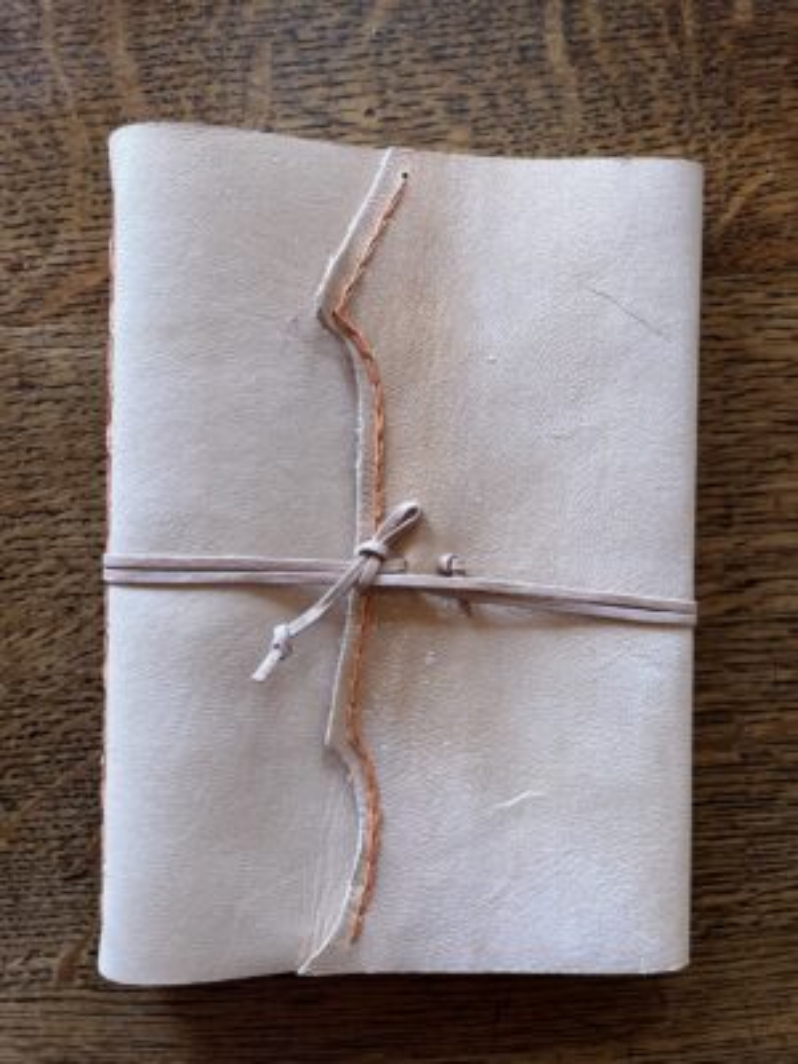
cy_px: 532
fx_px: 799
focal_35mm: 26
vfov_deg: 67.3
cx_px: 399
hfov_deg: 53.1
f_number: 1.6
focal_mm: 5.1
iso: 125
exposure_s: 1/113
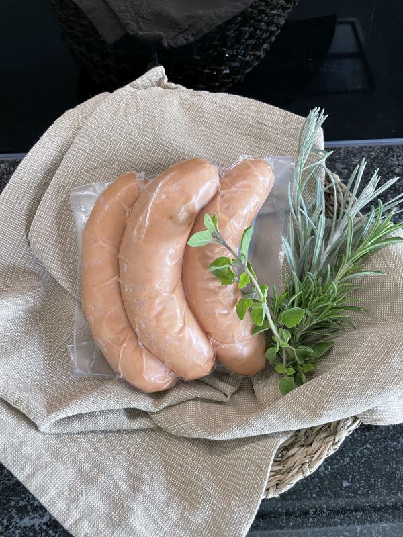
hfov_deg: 53.1
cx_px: 202
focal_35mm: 26
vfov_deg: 67.3
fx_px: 404
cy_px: 268
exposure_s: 1/71
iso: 125
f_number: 1.6
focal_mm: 4.2
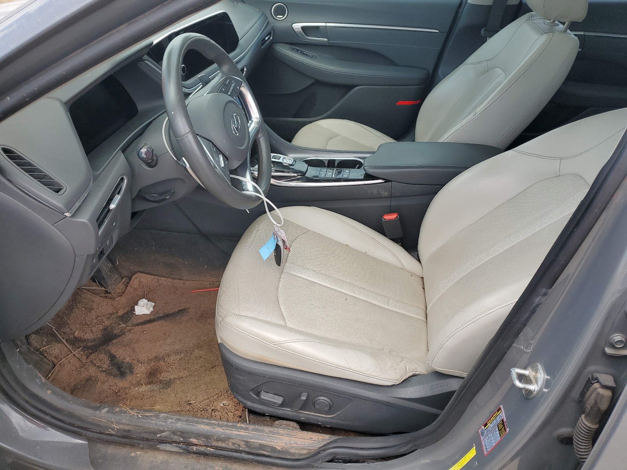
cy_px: 235
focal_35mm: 26
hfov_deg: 67.3
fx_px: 471
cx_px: 314
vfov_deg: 53.1
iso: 50
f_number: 1.5
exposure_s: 1/625
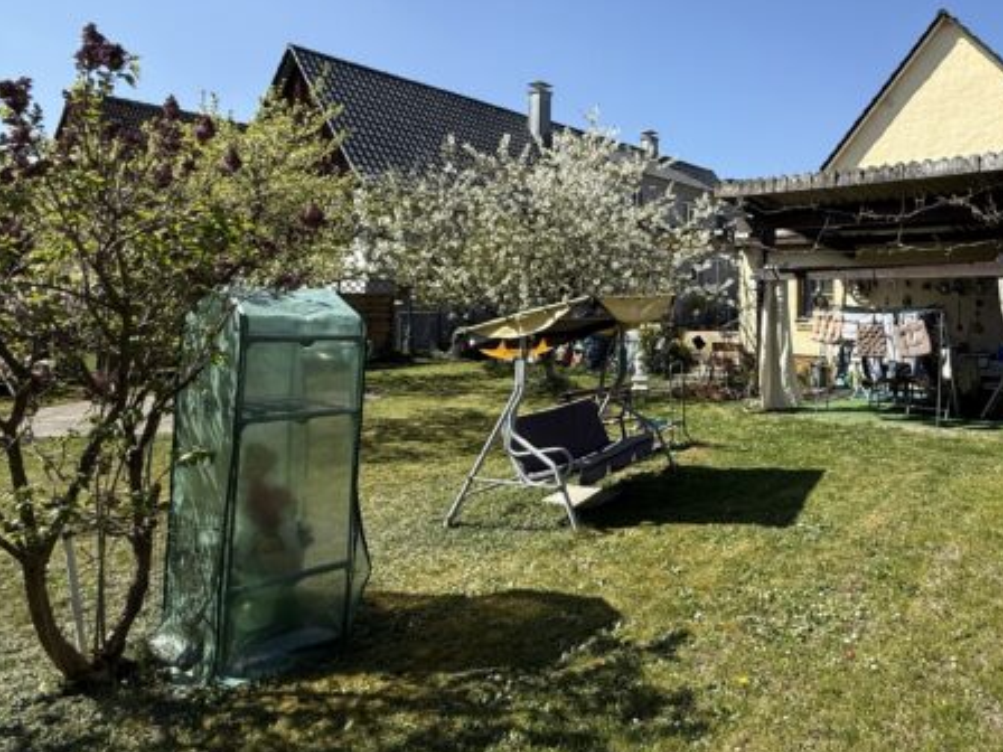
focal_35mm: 24
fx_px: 695
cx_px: 748
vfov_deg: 55.9
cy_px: 264
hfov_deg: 67.2
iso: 50
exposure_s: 1/1368
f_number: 2.2
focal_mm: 2.22
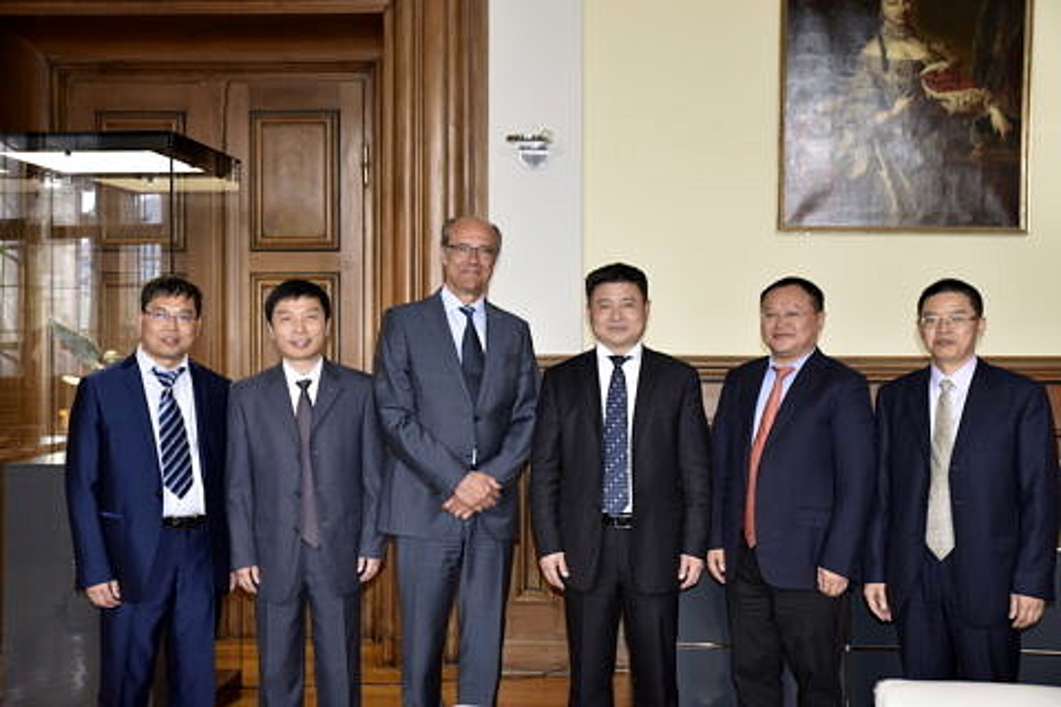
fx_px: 1356
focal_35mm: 46
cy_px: 354
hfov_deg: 42.7
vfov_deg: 29.2
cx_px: 530
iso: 800
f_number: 4
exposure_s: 1/60
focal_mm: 46
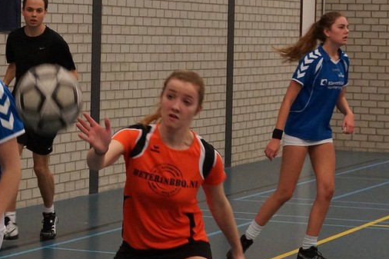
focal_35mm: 91
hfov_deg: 22.4
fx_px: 983
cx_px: 163
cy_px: 229
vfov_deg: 14.9
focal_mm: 30
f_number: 4
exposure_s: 1/160
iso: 1000
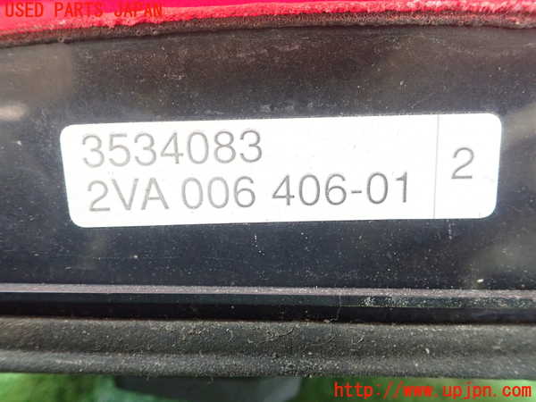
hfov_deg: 60.0
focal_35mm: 30
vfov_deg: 46.8
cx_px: 268
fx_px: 465
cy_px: 201
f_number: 2.3
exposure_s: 1/60
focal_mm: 5.5
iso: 800
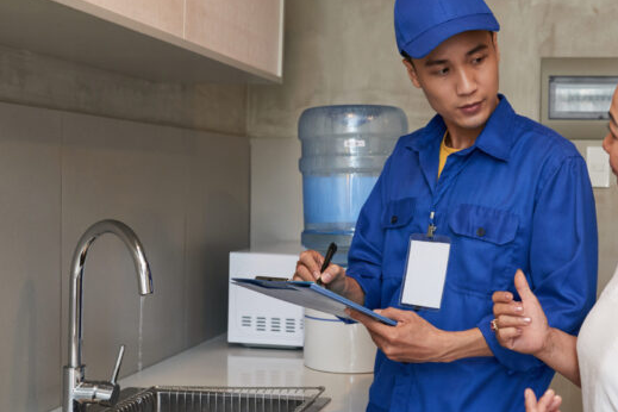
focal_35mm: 54
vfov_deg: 25.1
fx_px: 927
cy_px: 198
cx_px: 457
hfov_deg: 36.1
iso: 800
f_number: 4
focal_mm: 35
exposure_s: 1/125
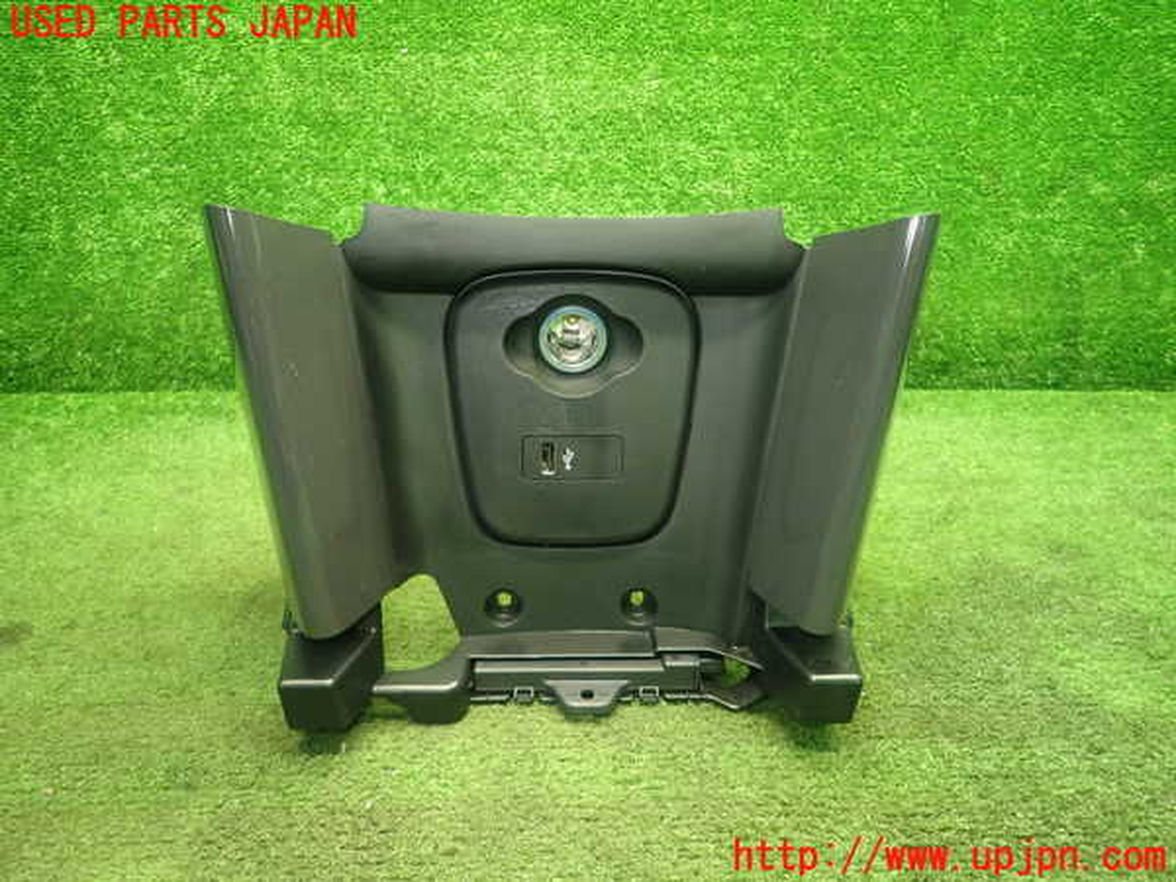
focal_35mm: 25
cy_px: 441
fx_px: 849
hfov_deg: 69.4
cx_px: 588
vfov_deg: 54.9
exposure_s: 1/30
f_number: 2
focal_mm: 4.5
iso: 400
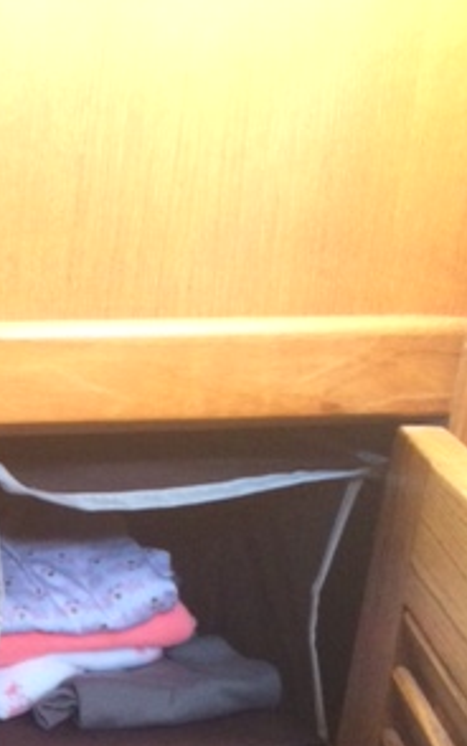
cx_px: -117
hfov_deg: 18.3
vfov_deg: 28.2
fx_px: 1363
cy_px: 799
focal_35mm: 67
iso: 250
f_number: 2.2
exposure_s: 1/20
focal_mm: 4.15
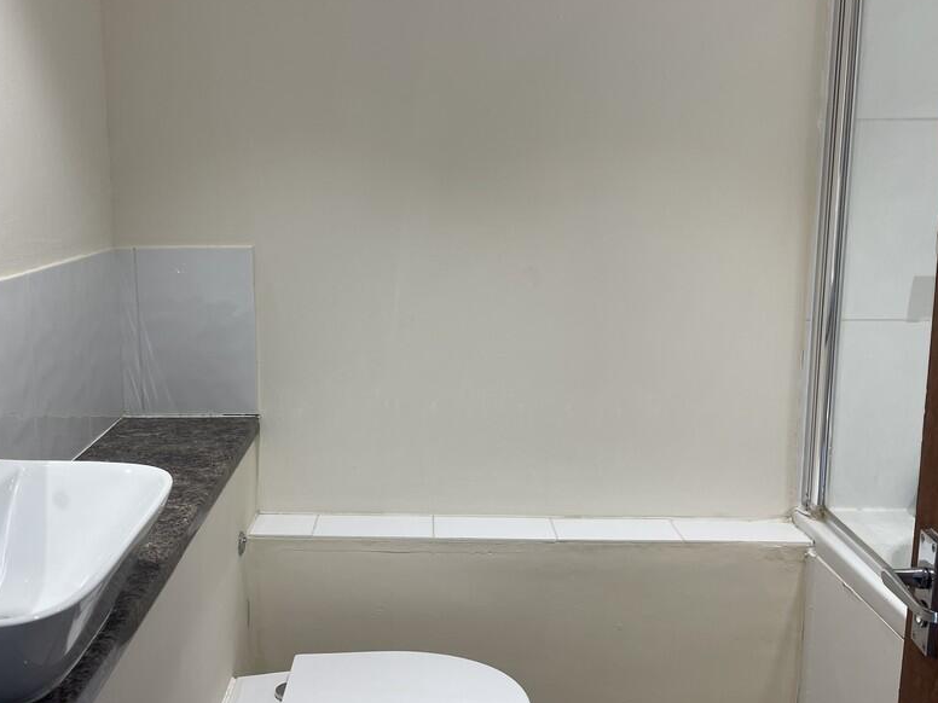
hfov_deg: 54.9
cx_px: 371
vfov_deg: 42.9
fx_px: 894
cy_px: 312
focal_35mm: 33
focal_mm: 5.1
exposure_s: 1/100
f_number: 1.6
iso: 64
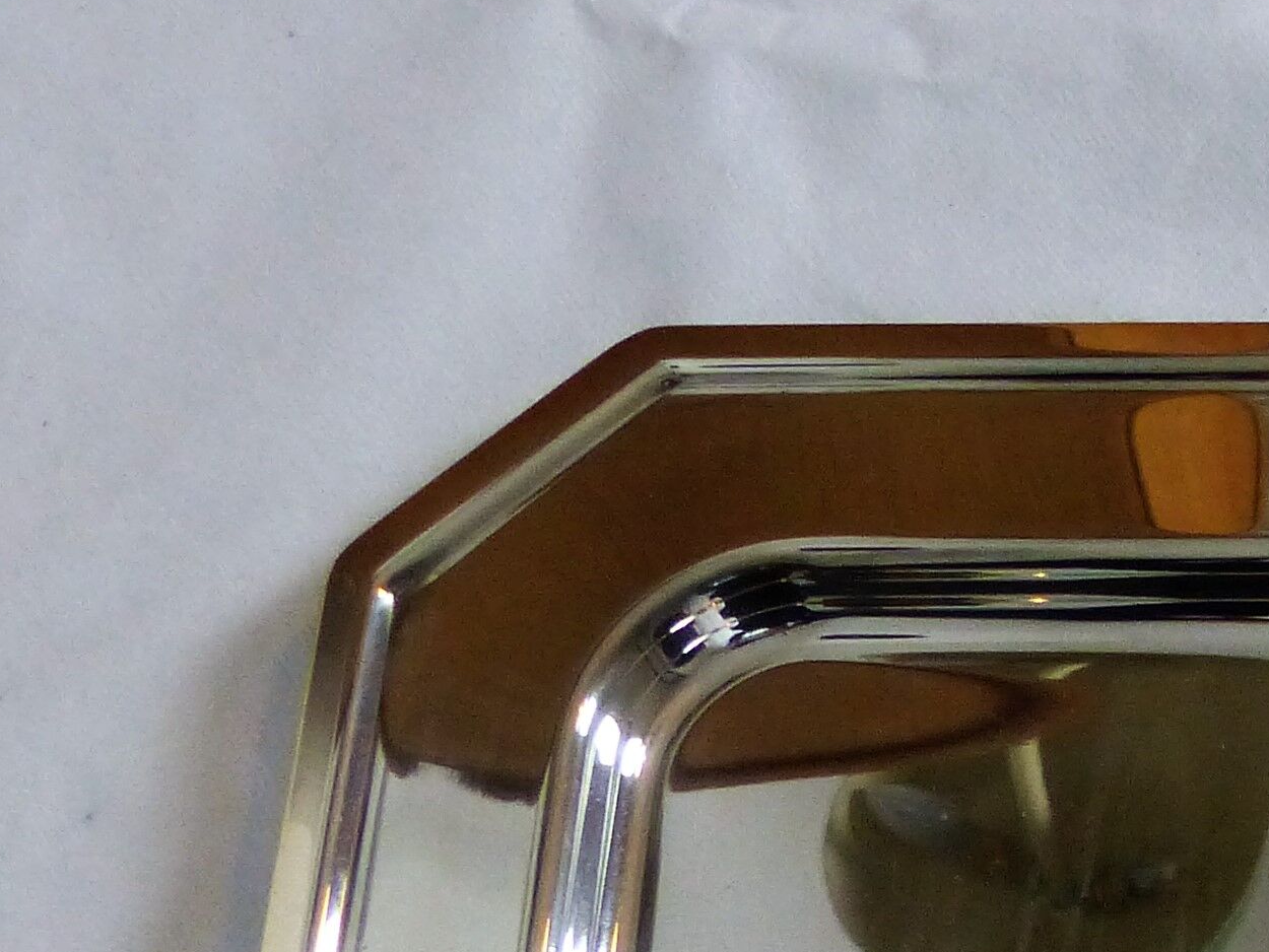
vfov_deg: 14.6
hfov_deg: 18.7
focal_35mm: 96
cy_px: 1312
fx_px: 3520
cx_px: 1722
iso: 400
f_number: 2.8
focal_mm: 5.3
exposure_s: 1/50
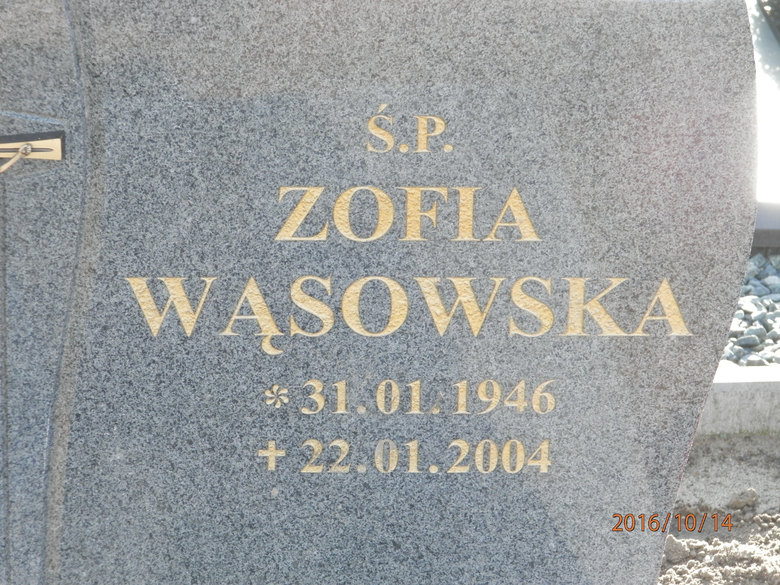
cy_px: 292
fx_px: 2974
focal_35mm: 132
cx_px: 390
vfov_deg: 11.2
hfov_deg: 14.9
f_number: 4.7
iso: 200
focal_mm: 23.6
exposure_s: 1/80
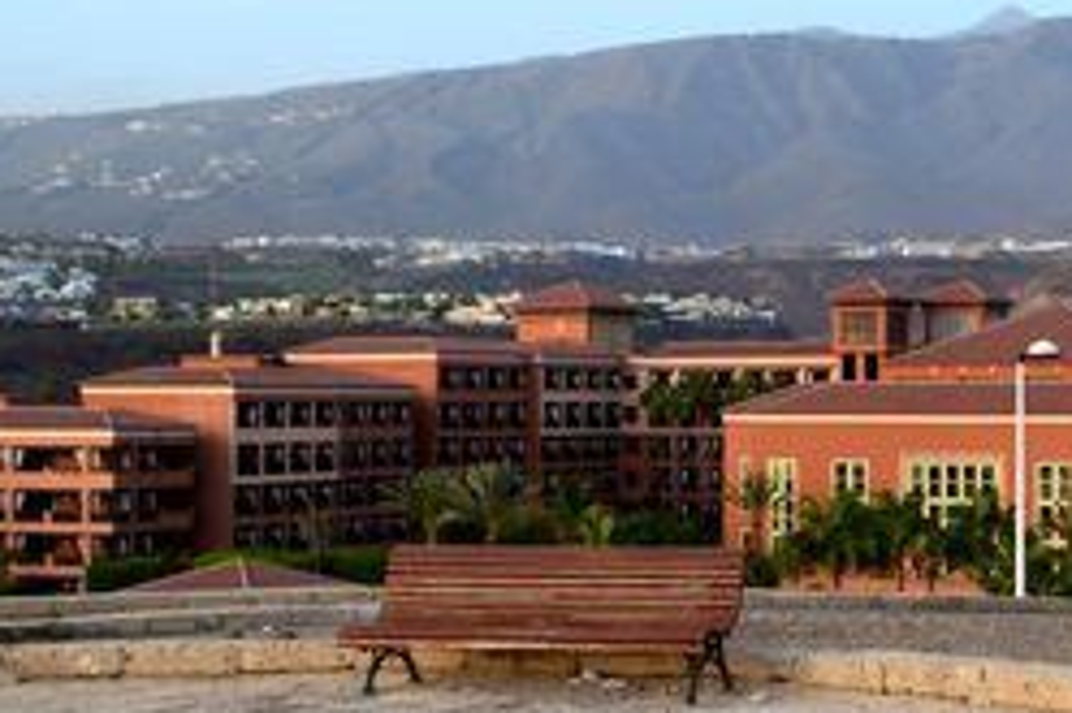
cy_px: 395
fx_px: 2321
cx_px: 979
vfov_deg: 17.5
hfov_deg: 25.2
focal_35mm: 78
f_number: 9
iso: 400
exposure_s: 1/160
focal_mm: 18
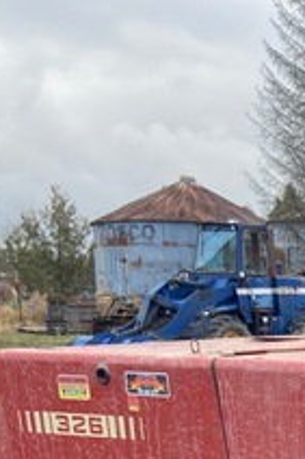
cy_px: 606
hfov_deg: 11.7
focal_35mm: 102
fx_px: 1298
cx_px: 647
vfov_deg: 18.5
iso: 32
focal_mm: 4.25
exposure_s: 1/171
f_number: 1.8
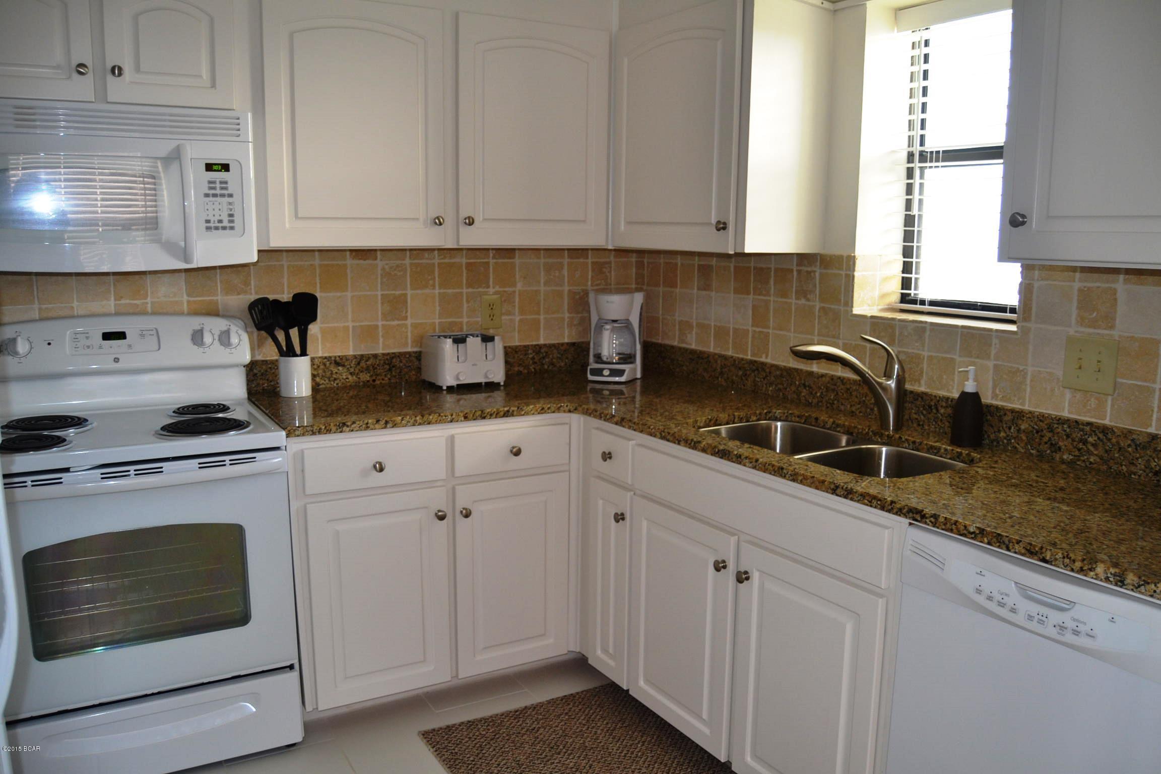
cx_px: 580
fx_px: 871
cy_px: 387
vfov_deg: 47.9
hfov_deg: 67.4
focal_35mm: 27
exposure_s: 1/60
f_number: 3.5
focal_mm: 18
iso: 400
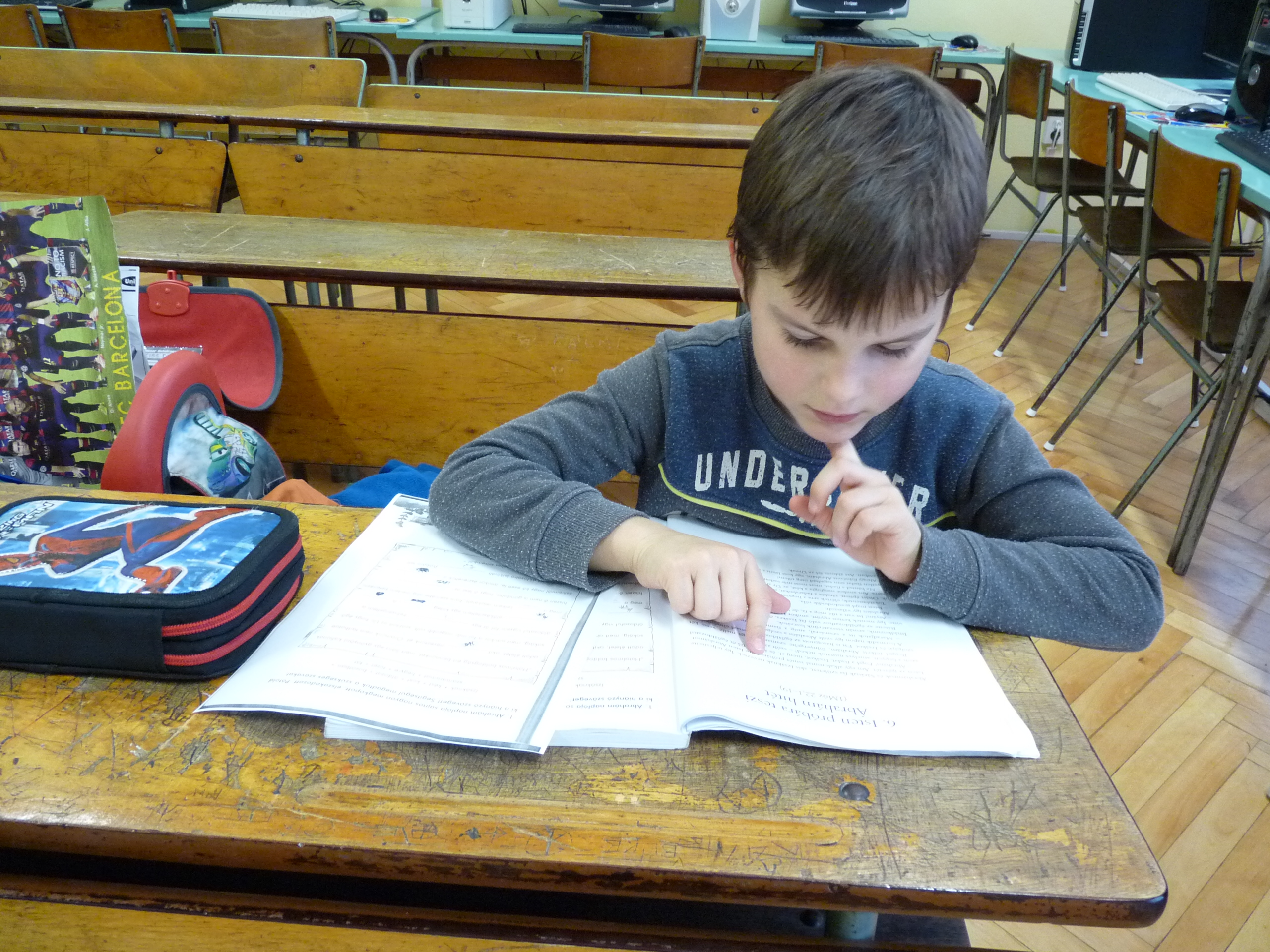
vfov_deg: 51.4
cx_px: 635
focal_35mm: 27
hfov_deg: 65.3
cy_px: 476
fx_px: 991
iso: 400
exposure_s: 1/25
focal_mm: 4.8
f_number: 2.8
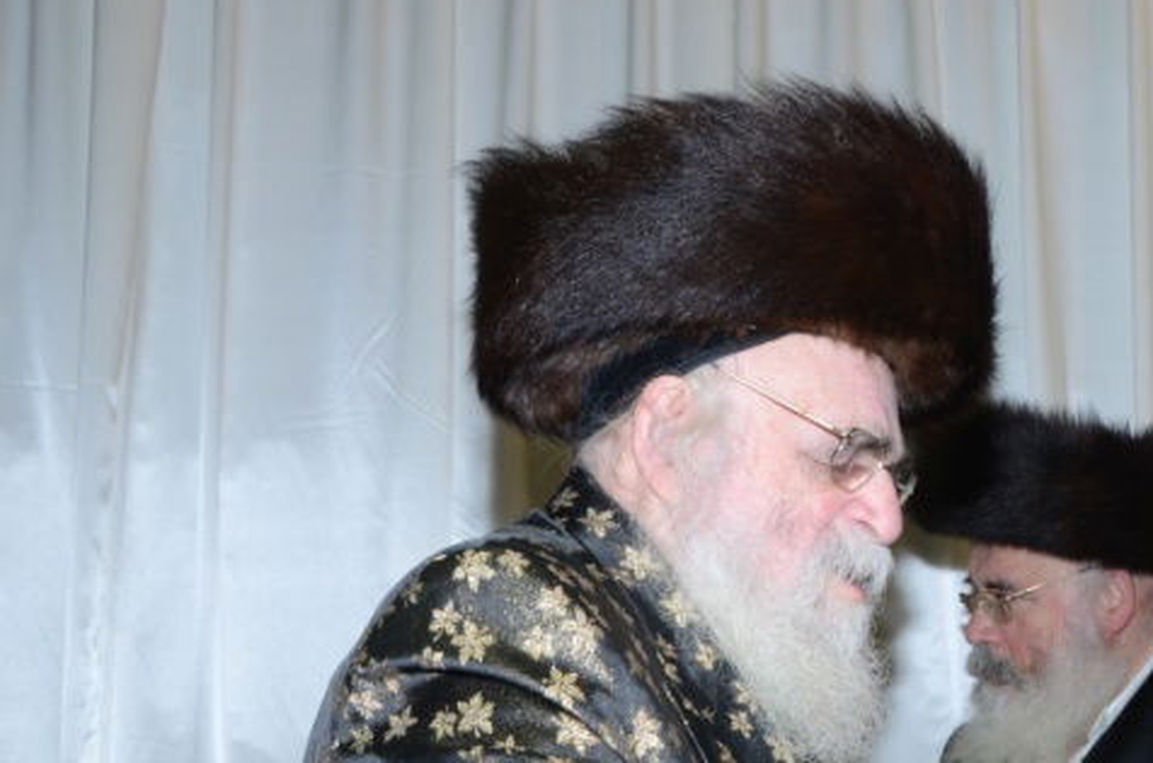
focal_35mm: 71
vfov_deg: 18.9
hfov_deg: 27.1
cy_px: 615
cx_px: 1124
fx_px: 2269
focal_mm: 22
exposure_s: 1/100
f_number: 5.6
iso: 500
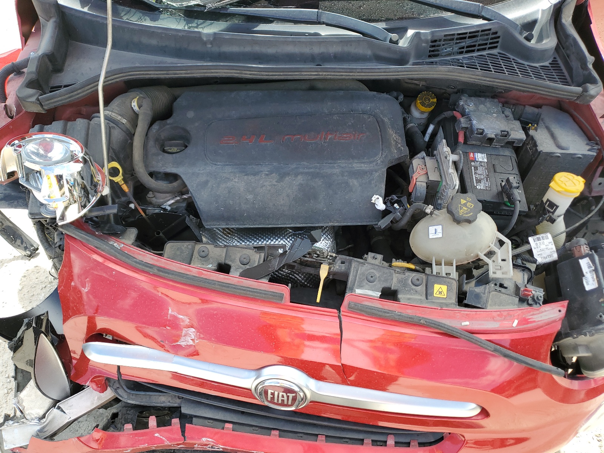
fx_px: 454
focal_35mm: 26
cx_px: 302
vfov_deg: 53.1
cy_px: 226
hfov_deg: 67.3
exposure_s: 1/667
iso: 50
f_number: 1.5
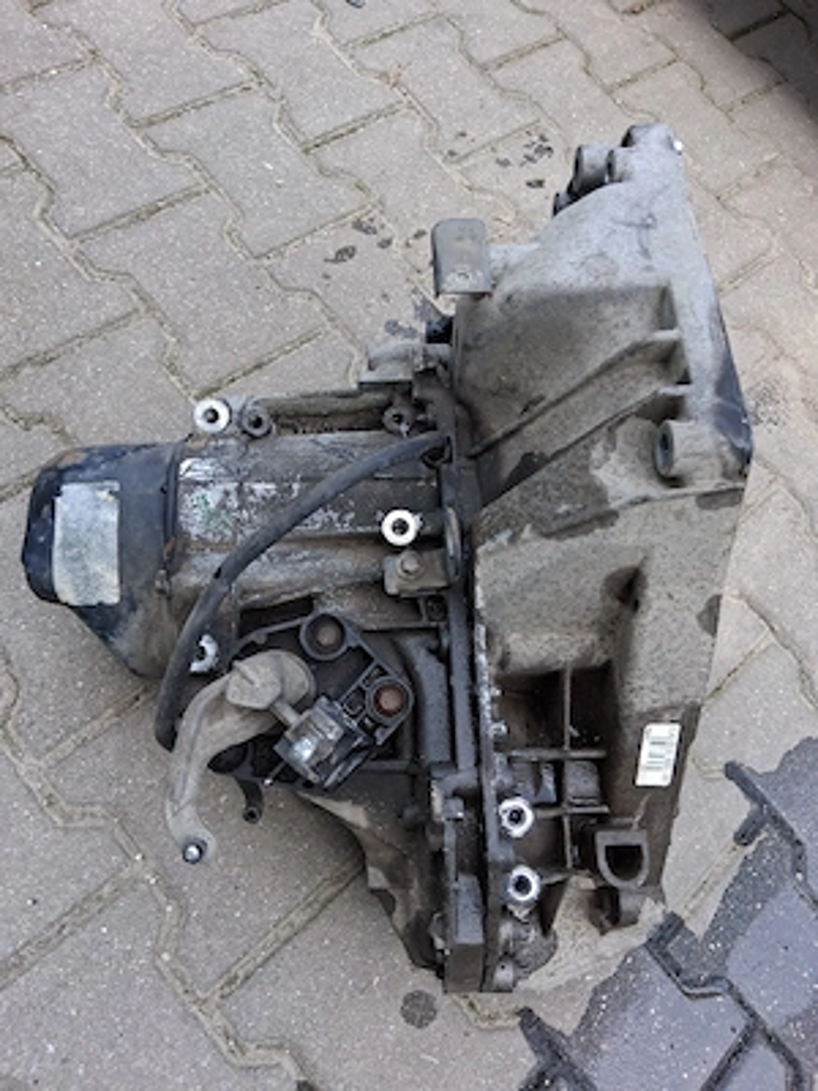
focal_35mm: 26
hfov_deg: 53.1
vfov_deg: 67.3
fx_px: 819
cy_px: 546
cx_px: 409
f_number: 1.8
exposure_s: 1/120
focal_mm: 3.98
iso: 64
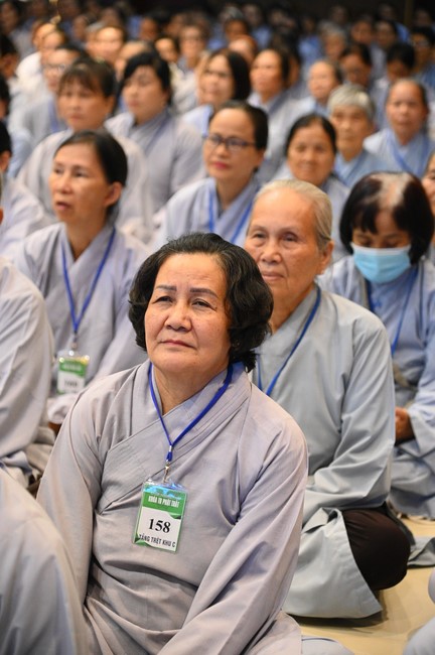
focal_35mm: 92
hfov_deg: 14.8
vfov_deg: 22.2
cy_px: 328
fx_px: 1671
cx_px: 218
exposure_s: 1/160
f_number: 4
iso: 8000
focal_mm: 92
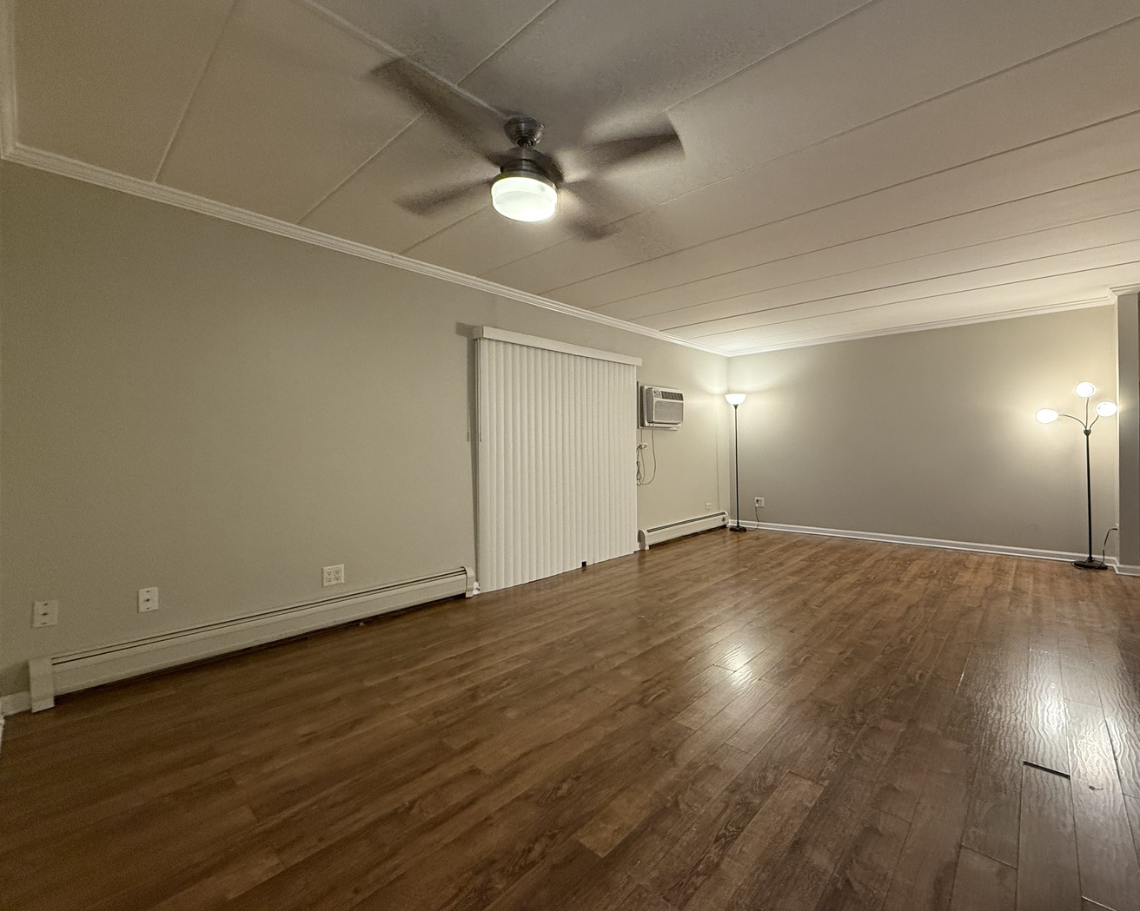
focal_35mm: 15
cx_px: 620
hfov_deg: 96.6
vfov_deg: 84.0
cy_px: 444
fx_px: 506
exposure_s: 1/60
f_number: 2.2
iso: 500
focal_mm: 2.22
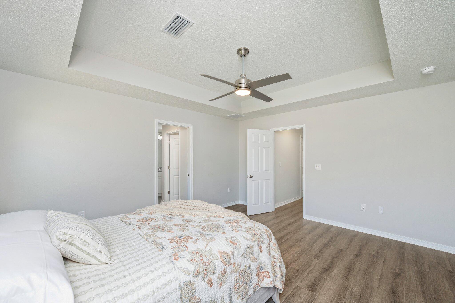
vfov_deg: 81.1
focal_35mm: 14
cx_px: 228
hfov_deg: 104.3
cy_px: 152
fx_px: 177
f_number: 9
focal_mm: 14
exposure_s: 1/60
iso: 320
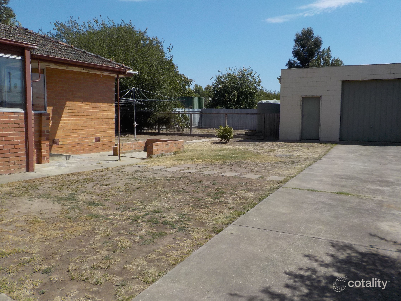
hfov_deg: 60.0
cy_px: 150
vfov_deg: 46.8
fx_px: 348
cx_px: 200
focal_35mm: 30
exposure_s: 1/2000
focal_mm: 4.1
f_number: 3.3
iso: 125
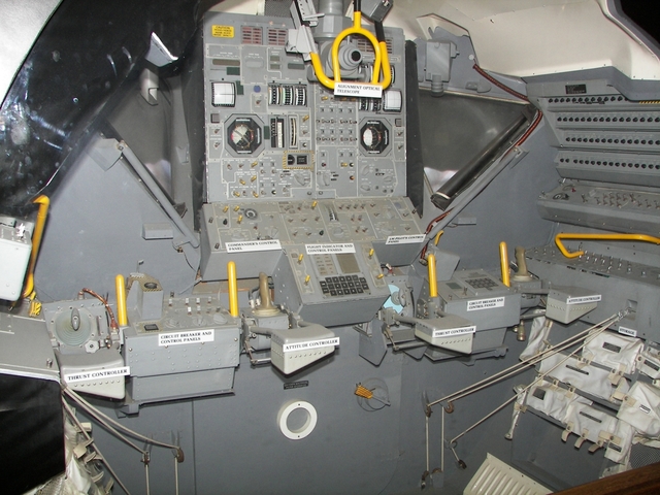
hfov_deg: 51.4
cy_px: 248
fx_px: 686
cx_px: 330
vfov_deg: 39.7
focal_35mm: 36
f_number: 2.8
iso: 100
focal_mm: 6
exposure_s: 1/30
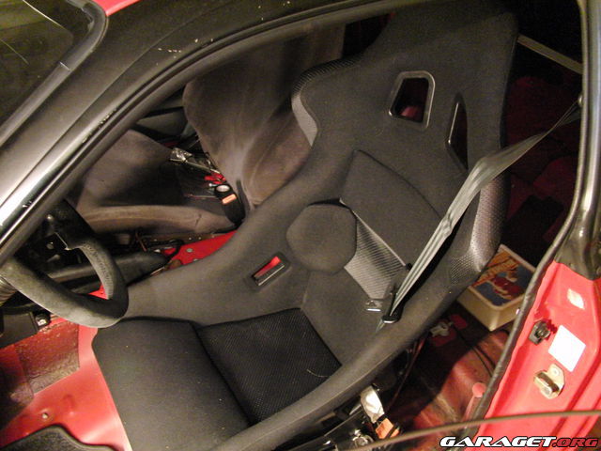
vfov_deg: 39.7
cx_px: 300
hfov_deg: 51.4
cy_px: 226
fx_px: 625
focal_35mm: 36
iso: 800
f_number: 2.7
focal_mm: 7.3
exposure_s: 1/3.33
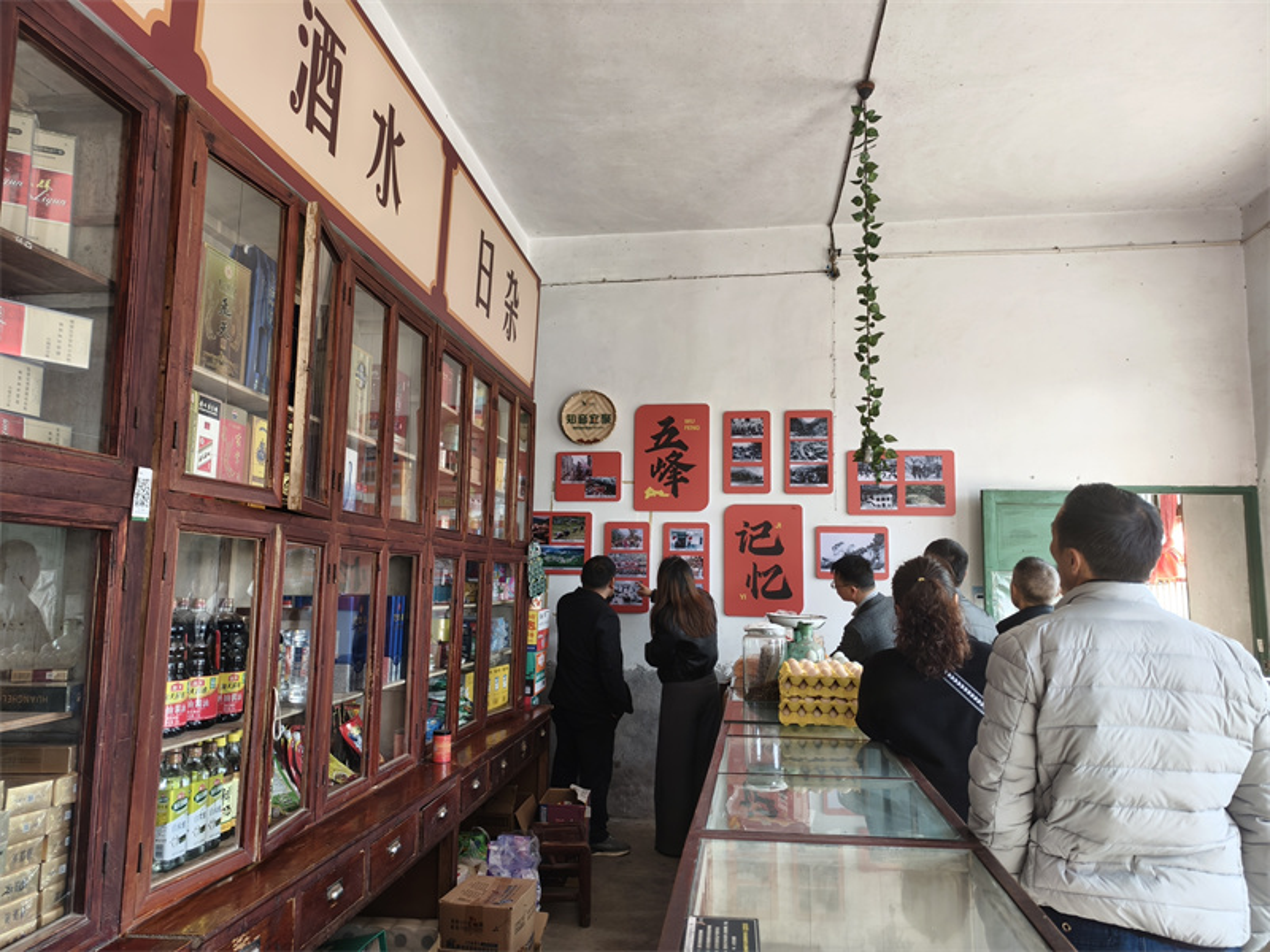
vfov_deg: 58.9
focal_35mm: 23
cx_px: 635
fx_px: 844
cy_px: 476
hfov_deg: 73.9
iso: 166
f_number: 1.57
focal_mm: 5.6
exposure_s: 1/100
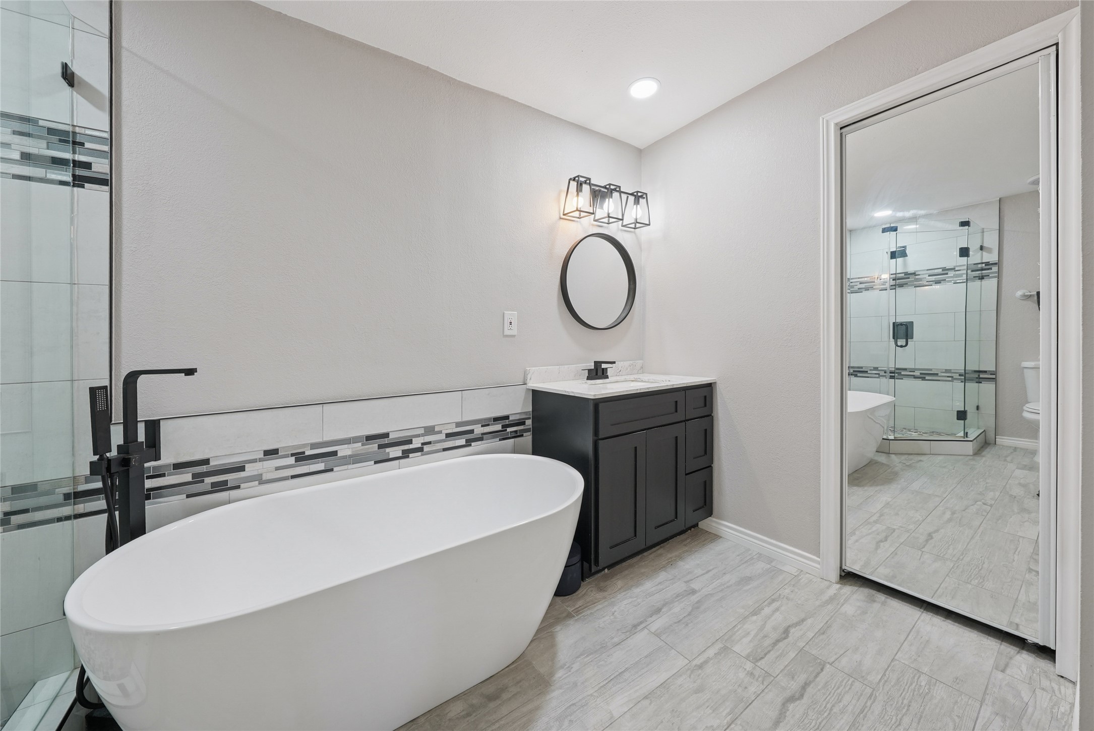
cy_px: 366
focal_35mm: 12
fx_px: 365
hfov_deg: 112.6
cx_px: 547
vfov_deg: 90.1
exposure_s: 1/15
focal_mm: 12
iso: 320
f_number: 8
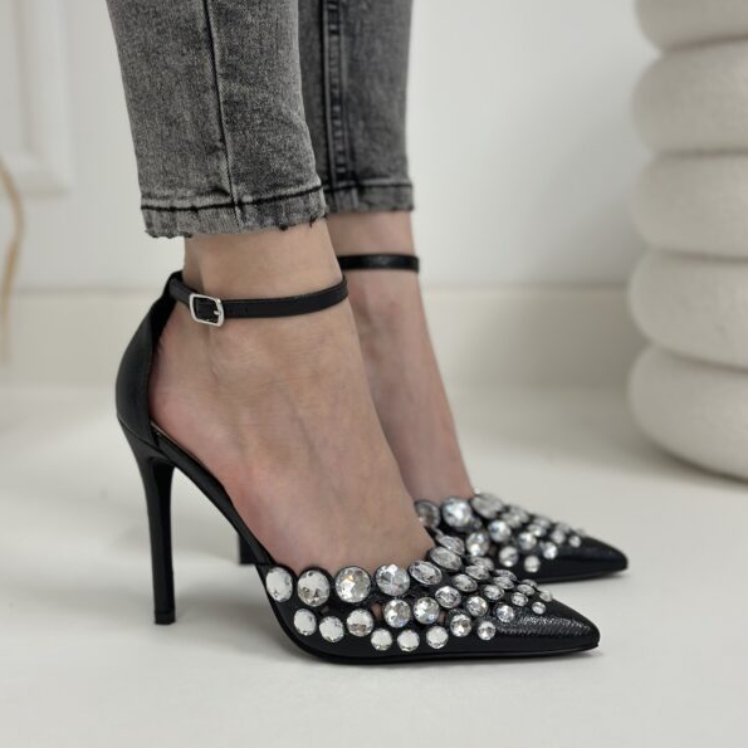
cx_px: 375
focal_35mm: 57
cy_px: 334
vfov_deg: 30.0
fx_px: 1393
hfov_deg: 30.0
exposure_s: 1/100
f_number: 1.78
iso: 125
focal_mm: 6.86
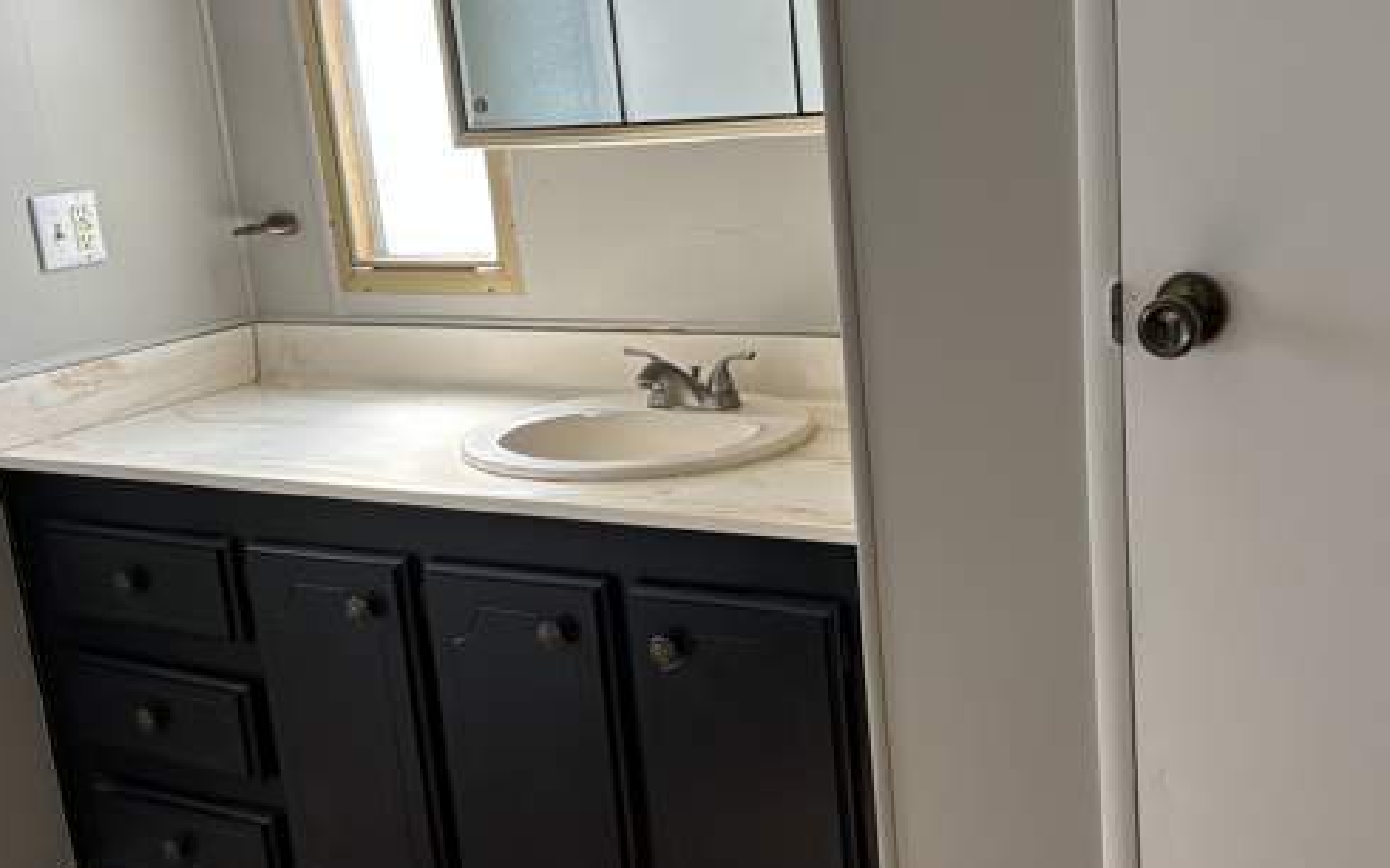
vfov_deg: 28.6
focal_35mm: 45
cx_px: 806
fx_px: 1704
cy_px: 485
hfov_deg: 44.2
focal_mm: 5.96
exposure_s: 1/121
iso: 64
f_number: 1.6
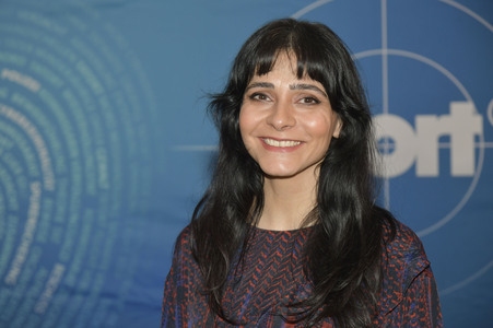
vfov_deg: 14.4
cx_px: 246
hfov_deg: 21.5
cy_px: 164
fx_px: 1300
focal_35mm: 95
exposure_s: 1/200
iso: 640
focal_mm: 95
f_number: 5.6
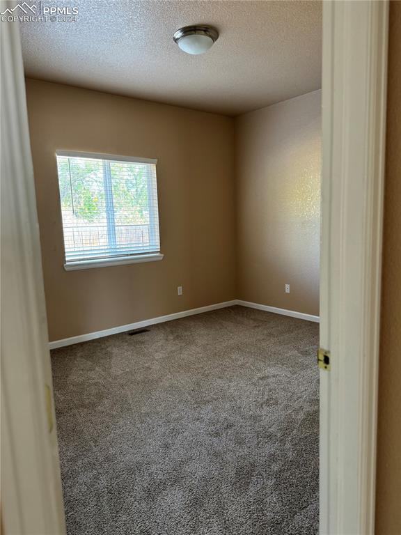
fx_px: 371
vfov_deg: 71.6
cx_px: 200
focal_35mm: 24
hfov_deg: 56.8
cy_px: 268
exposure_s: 1/60
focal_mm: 6.76
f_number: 1.78
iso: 250
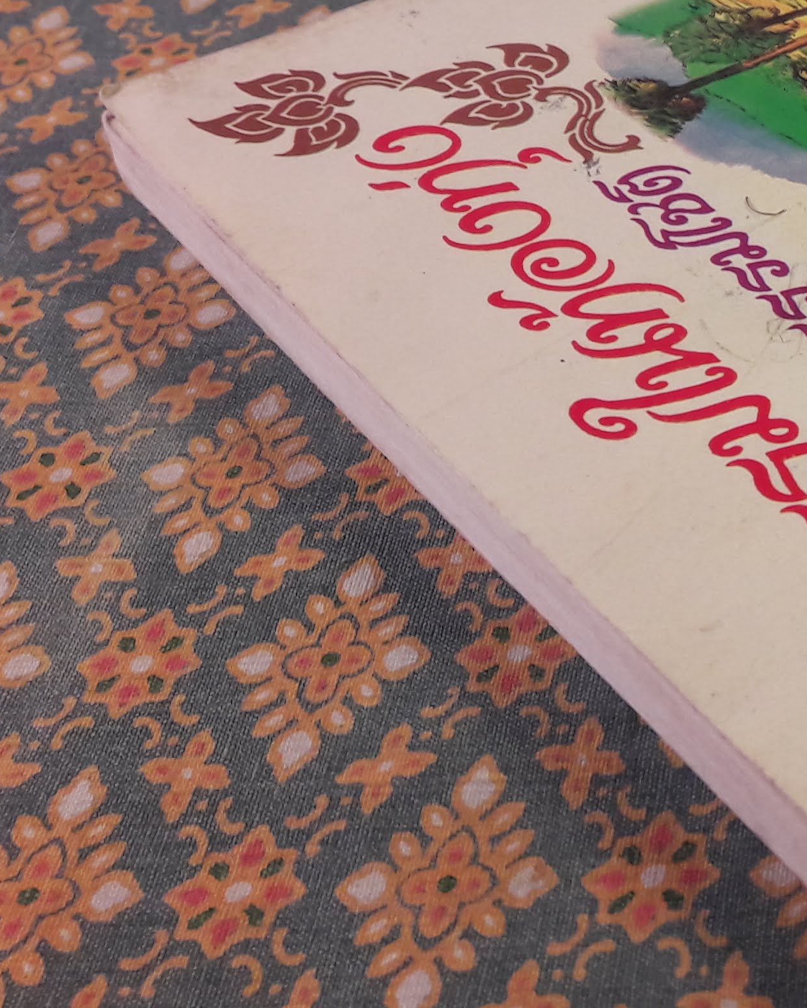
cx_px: 1167
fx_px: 2149
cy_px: 244
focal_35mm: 72
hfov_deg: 19.0
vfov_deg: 26.1
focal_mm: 3.7
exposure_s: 1/33
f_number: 1.9
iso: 40
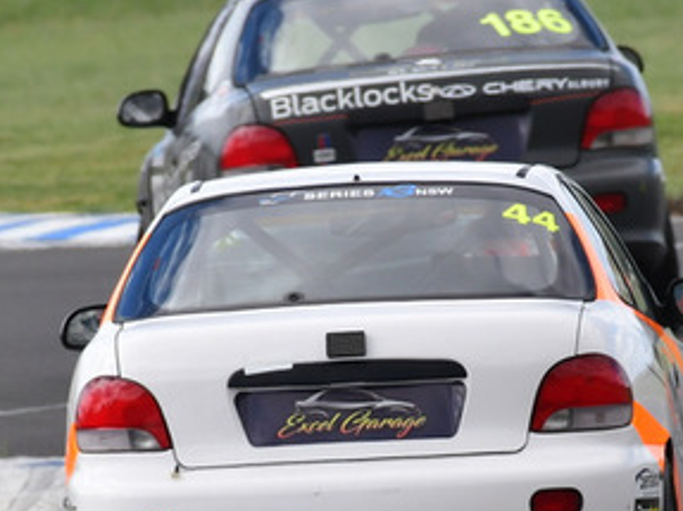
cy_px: 359
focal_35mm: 2011
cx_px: 369
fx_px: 39662
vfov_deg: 0.7
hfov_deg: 1.0
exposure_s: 1/500
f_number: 9
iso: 400
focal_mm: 500
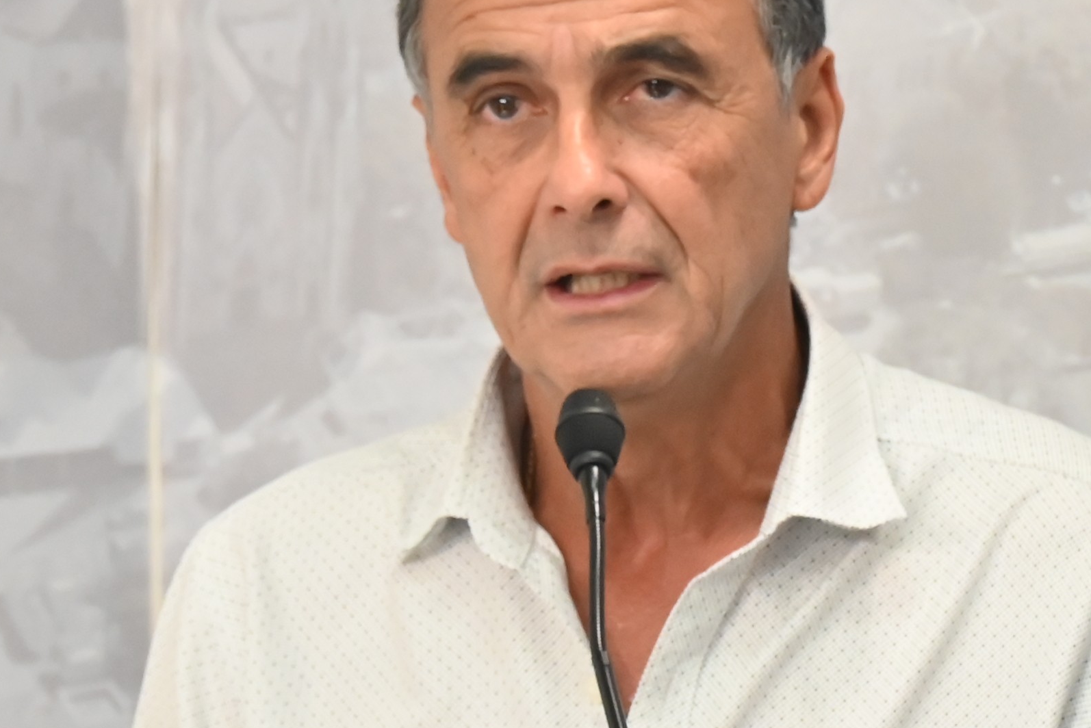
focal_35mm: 434
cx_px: 440
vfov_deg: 3.2
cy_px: 414
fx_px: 13157
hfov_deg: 4.7
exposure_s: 1/100
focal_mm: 115
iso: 3200
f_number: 6.3
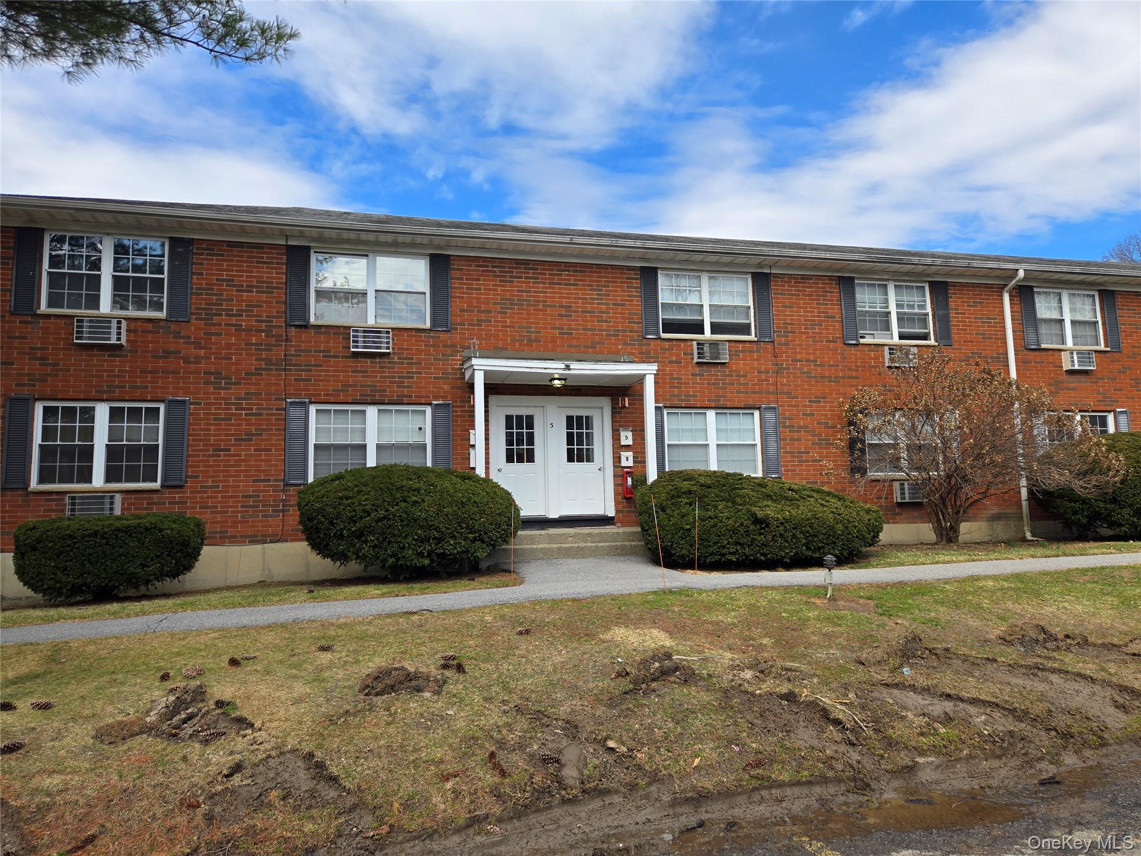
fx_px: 758
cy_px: 428
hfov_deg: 73.9
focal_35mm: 23
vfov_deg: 58.9
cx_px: 570
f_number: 1.8
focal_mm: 5.4
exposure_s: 1/994
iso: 25
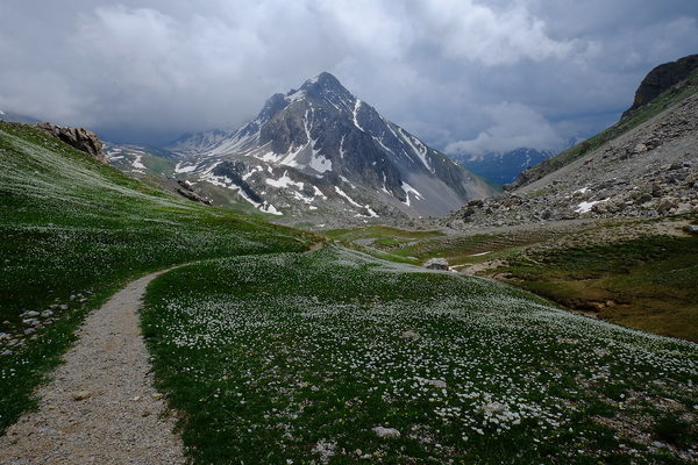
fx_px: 368
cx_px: 349
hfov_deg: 86.9
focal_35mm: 19
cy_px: 232
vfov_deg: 64.6
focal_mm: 12.6
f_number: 22
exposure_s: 1/250
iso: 400
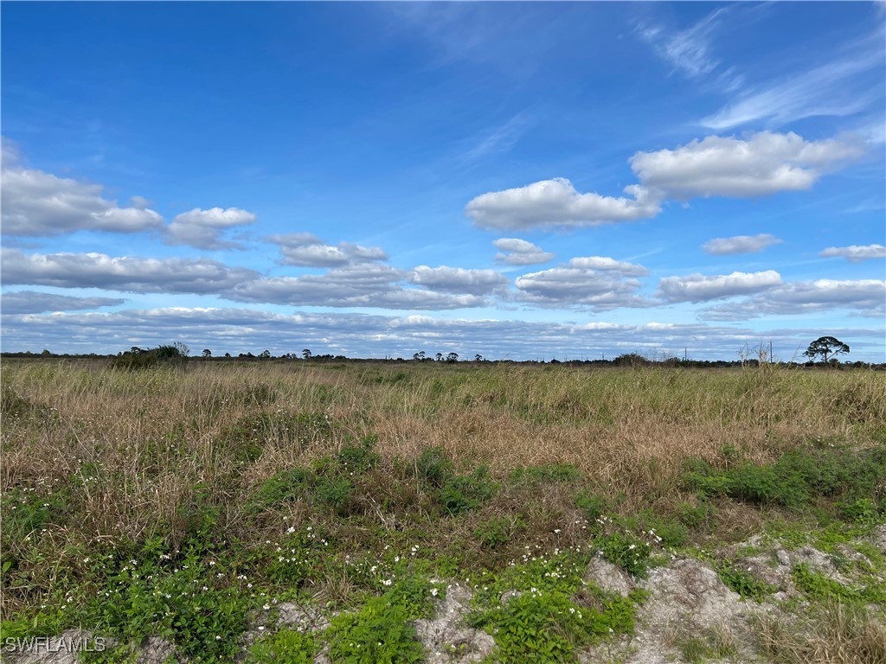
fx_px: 665
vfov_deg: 53.1
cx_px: 443
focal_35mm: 26
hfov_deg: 67.3
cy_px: 332
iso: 50
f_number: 1.6
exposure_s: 1/6993
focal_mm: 5.1
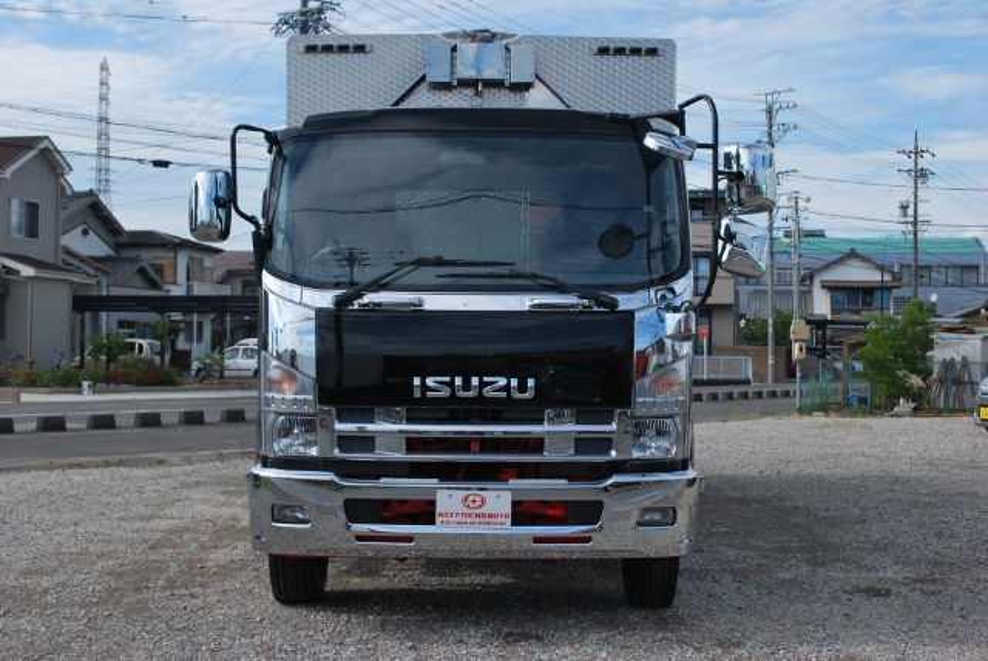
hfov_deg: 38.8
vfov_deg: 26.5
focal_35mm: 51
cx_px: 494
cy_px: 330
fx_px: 1401
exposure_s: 1/200
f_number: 7.1
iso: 100
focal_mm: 34
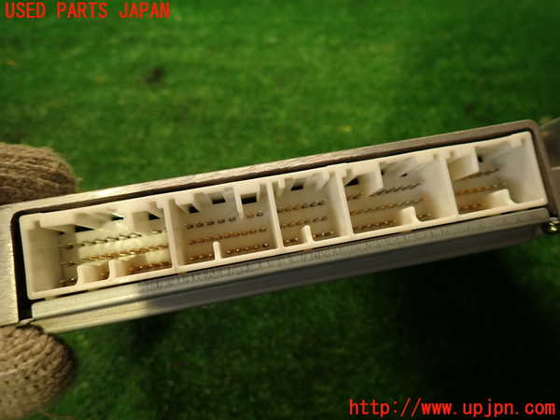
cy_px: 210
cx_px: 280
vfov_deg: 54.9
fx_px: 404
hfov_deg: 69.4
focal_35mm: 25
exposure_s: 1/50
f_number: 2
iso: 200
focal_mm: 4.5
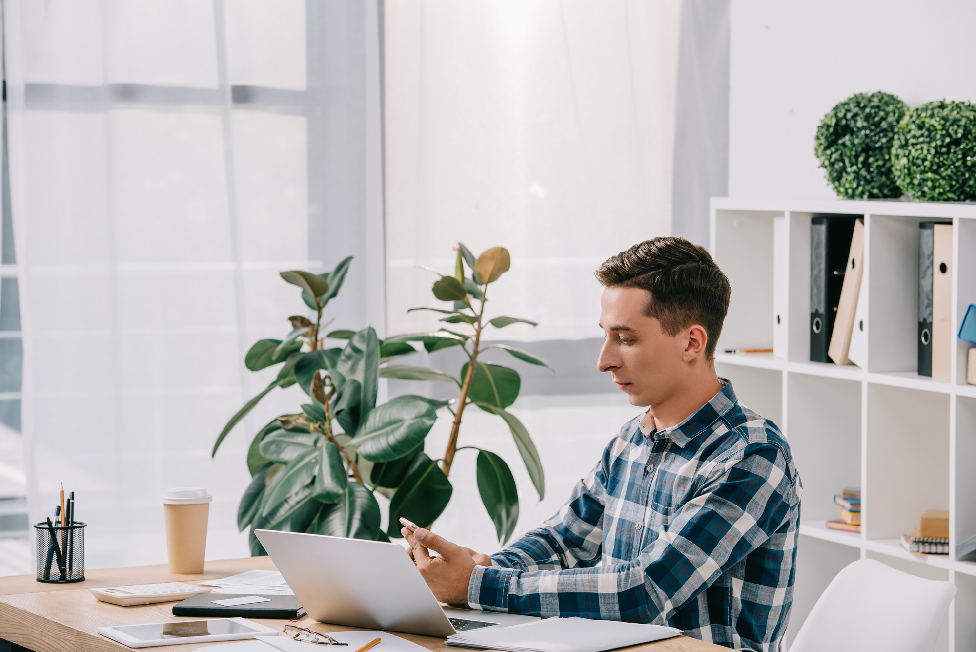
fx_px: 3146
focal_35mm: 116
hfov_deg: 17.6
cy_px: 326
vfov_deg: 11.8
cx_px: 488
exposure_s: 1/200
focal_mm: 116
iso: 160
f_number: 6.3
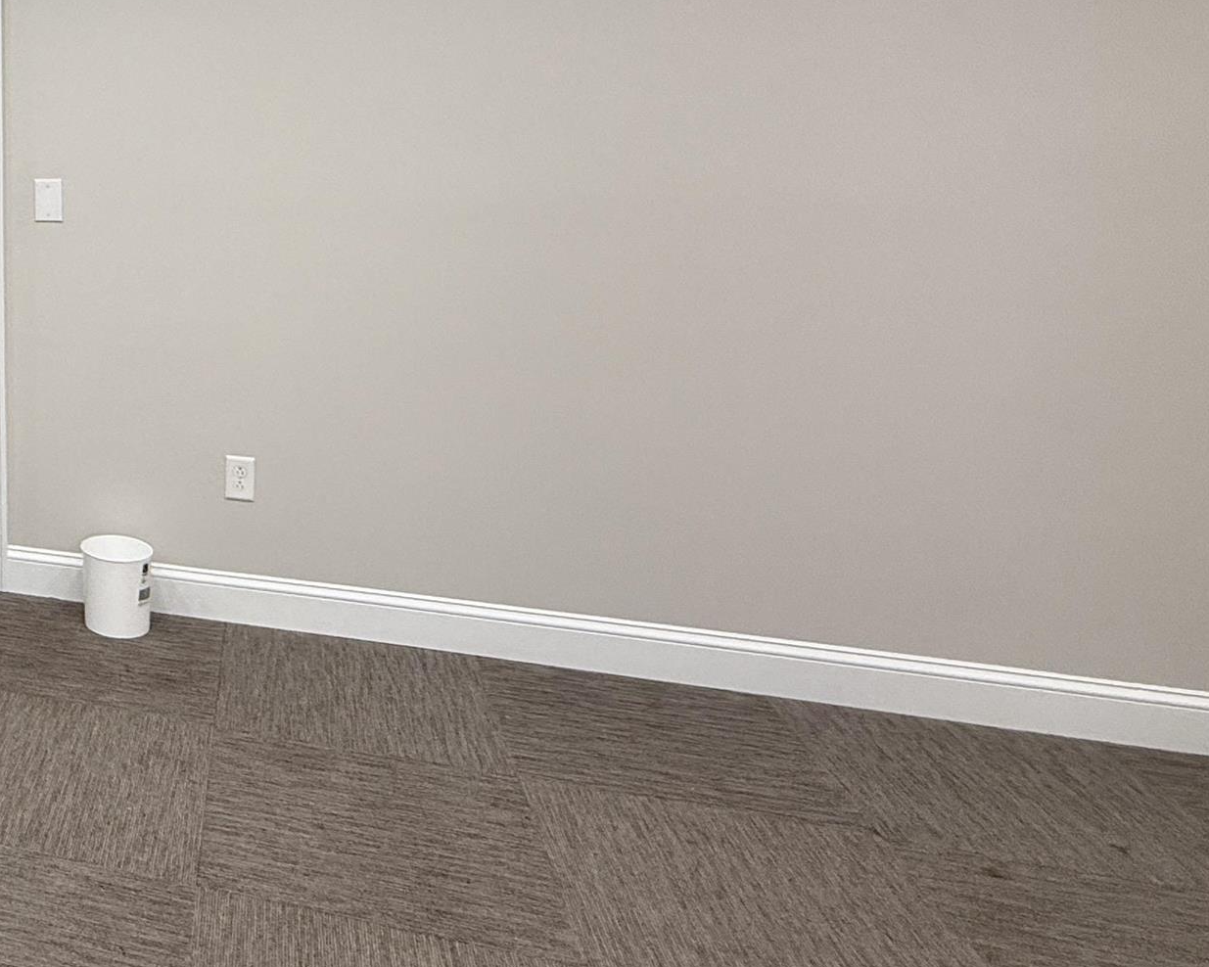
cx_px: -175
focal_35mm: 34
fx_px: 1217
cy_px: 143
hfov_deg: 40.5
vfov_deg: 40.8
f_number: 2.2
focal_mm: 2.22
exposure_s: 1/120
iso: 160
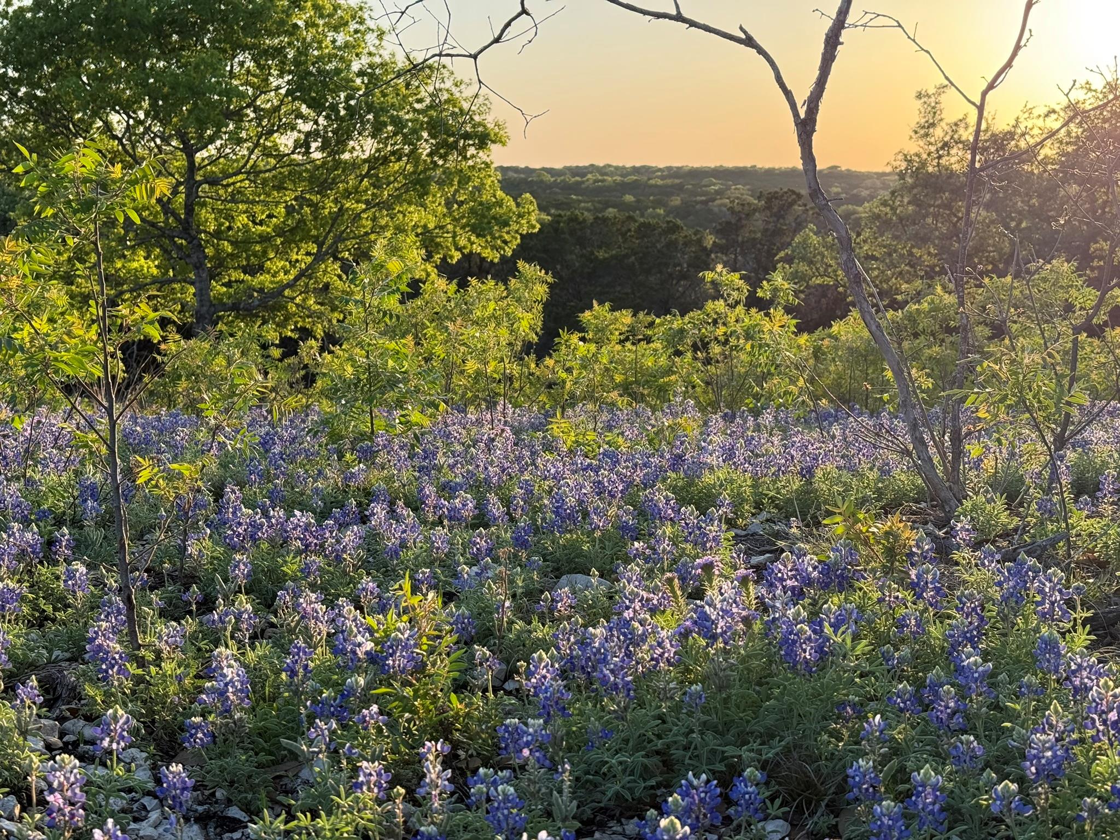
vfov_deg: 30.3
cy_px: 420
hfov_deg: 39.7
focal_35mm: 48
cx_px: 560
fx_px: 1553
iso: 100
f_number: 1.78
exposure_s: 1/917
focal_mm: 6.76
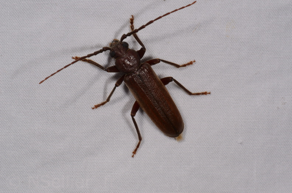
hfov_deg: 16.1
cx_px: 146
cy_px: 96
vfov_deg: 10.7
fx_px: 1032
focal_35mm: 128
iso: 100
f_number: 25
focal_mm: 85
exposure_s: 1/60
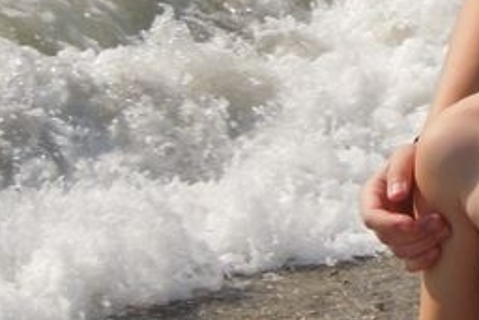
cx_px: 726
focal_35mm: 254
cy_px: -168
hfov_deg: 7.9
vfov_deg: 5.4
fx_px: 3381
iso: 100
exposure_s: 1/320
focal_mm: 11
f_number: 8.6
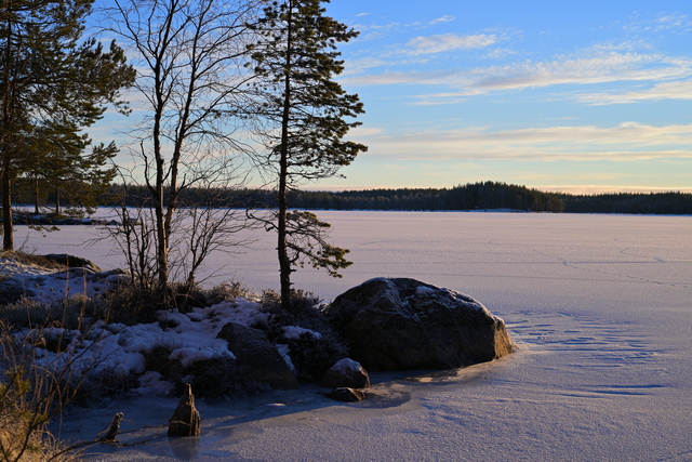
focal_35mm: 50
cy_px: 231
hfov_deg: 39.6
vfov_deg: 27.0
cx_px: 346
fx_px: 961
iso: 100
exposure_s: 1/320
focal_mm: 50
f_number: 5.6
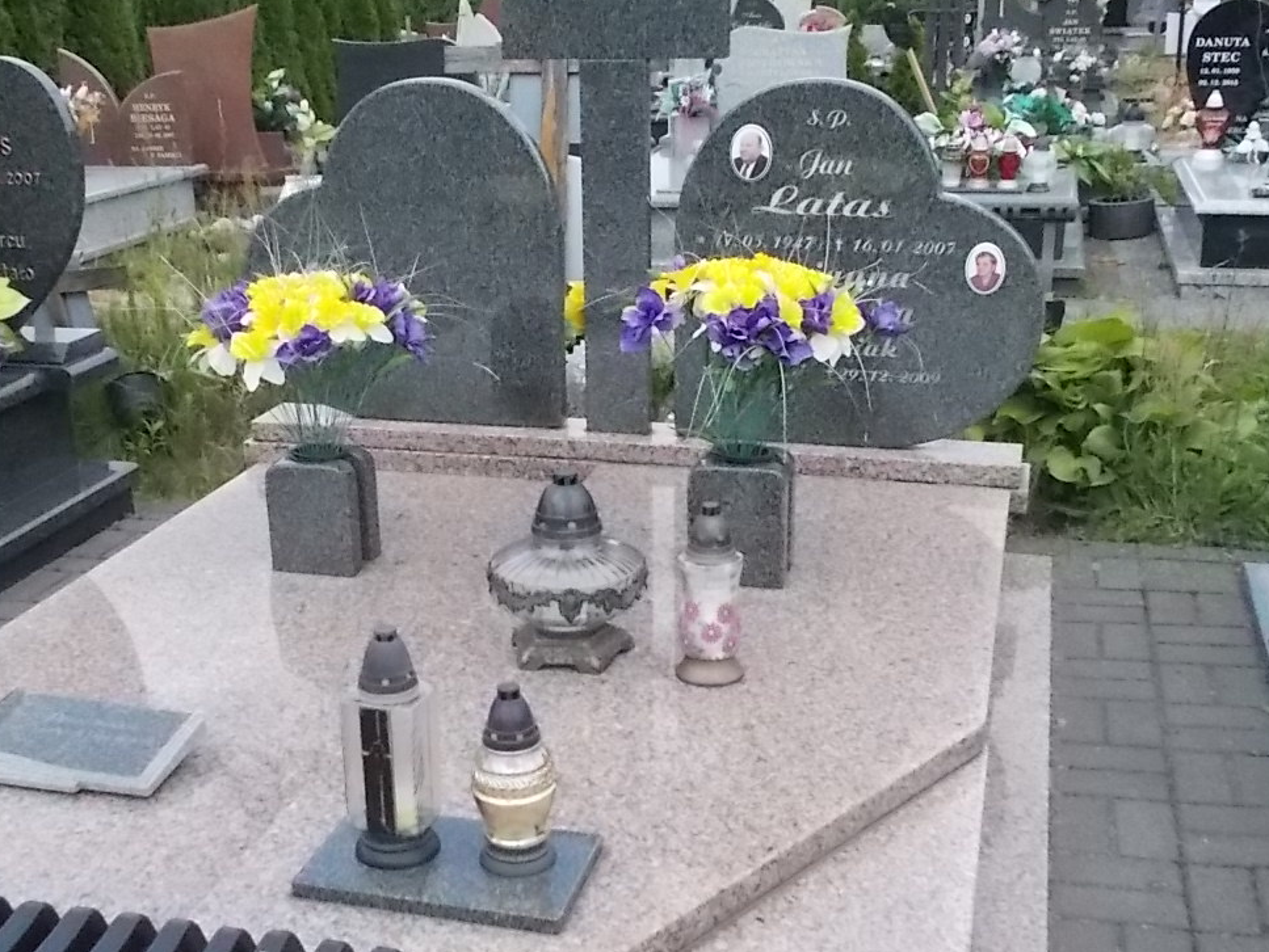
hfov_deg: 43.7
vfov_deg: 33.6
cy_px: 549
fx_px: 1577
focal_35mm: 43
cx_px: 551
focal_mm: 4.6
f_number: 8
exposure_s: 1/400
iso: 400
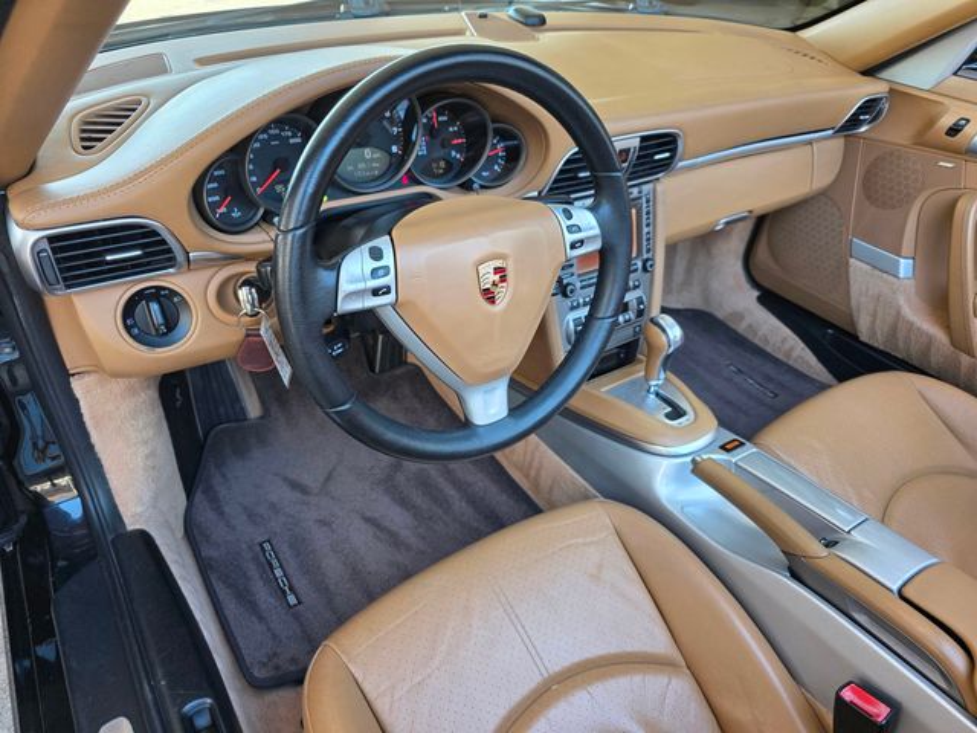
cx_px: 488
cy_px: 366
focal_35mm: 23
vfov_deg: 58.9
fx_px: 649
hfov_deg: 73.9
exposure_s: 1/180
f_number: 1.7
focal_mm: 6.3
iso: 100
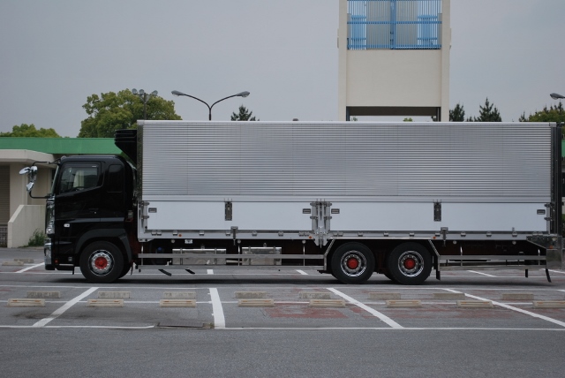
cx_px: 282
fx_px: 1296
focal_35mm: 82
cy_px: 189
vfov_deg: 16.6
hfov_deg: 24.6
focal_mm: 55
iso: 125
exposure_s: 1/500
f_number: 5.6
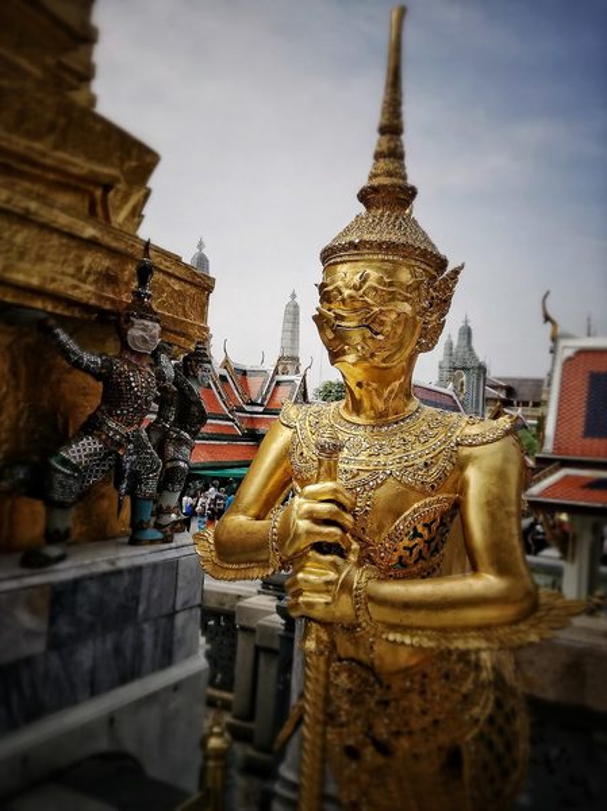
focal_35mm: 27
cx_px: 304
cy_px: 406
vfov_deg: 65.4
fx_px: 632
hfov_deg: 51.3
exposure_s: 1/1475
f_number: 2
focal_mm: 3.79
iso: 50
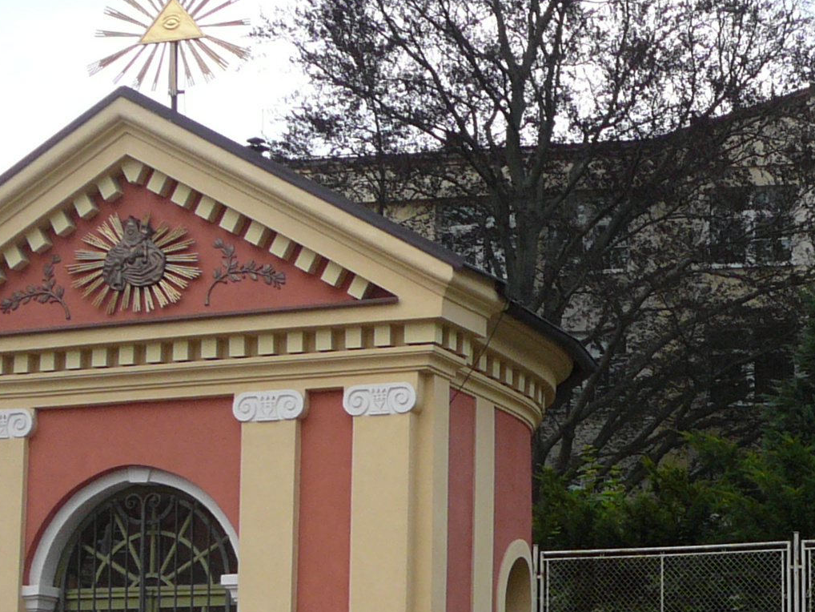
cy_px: 584
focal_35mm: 88
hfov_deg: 21.8
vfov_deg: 16.5
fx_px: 2072
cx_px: 718
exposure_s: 1/320
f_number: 2.8
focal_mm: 5.2
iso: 80
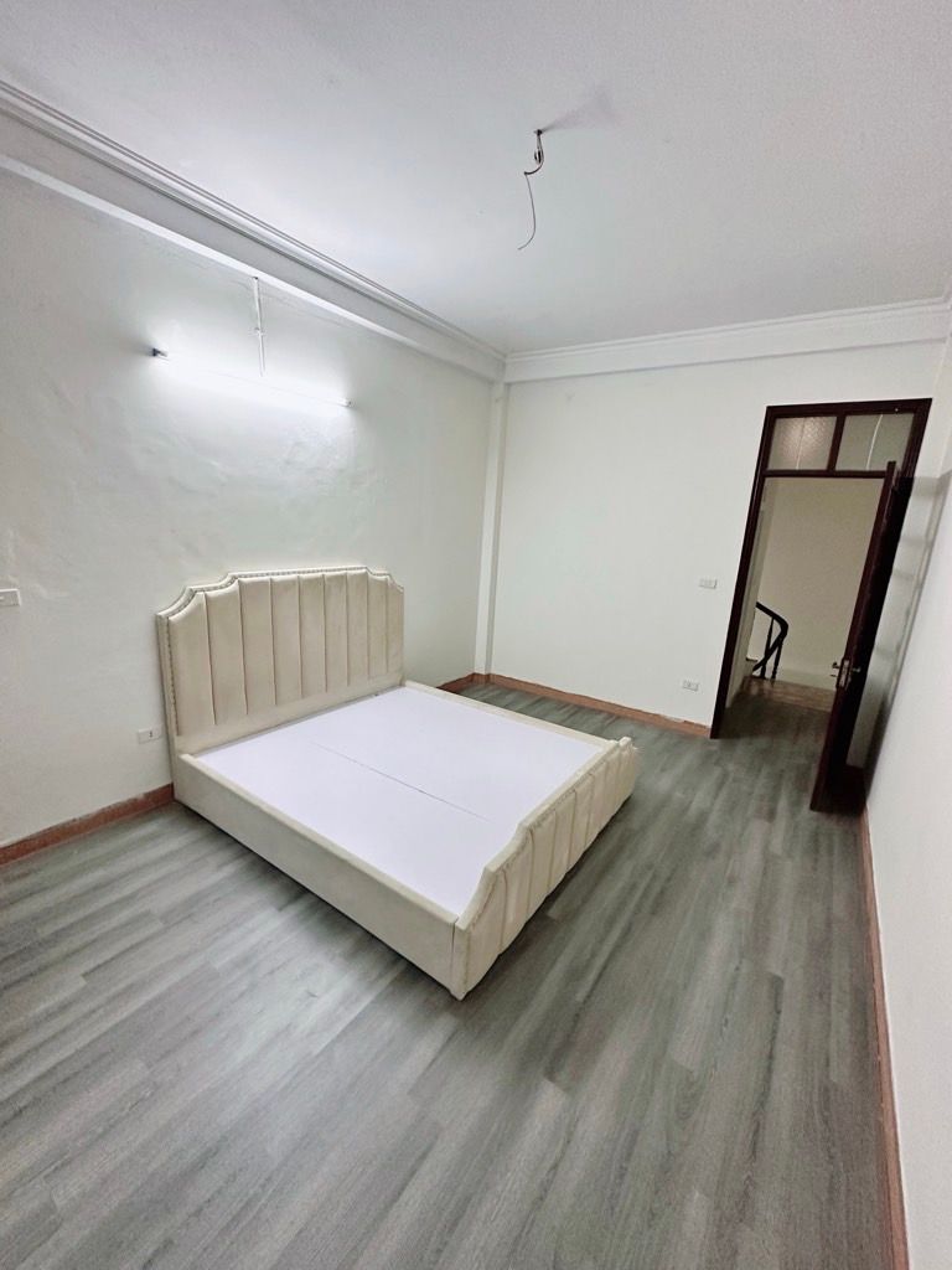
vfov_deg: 102.1
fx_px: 513
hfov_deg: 85.7
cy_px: 635
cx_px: 476
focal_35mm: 14
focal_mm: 2.22
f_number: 2.2
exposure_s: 1/100
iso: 320
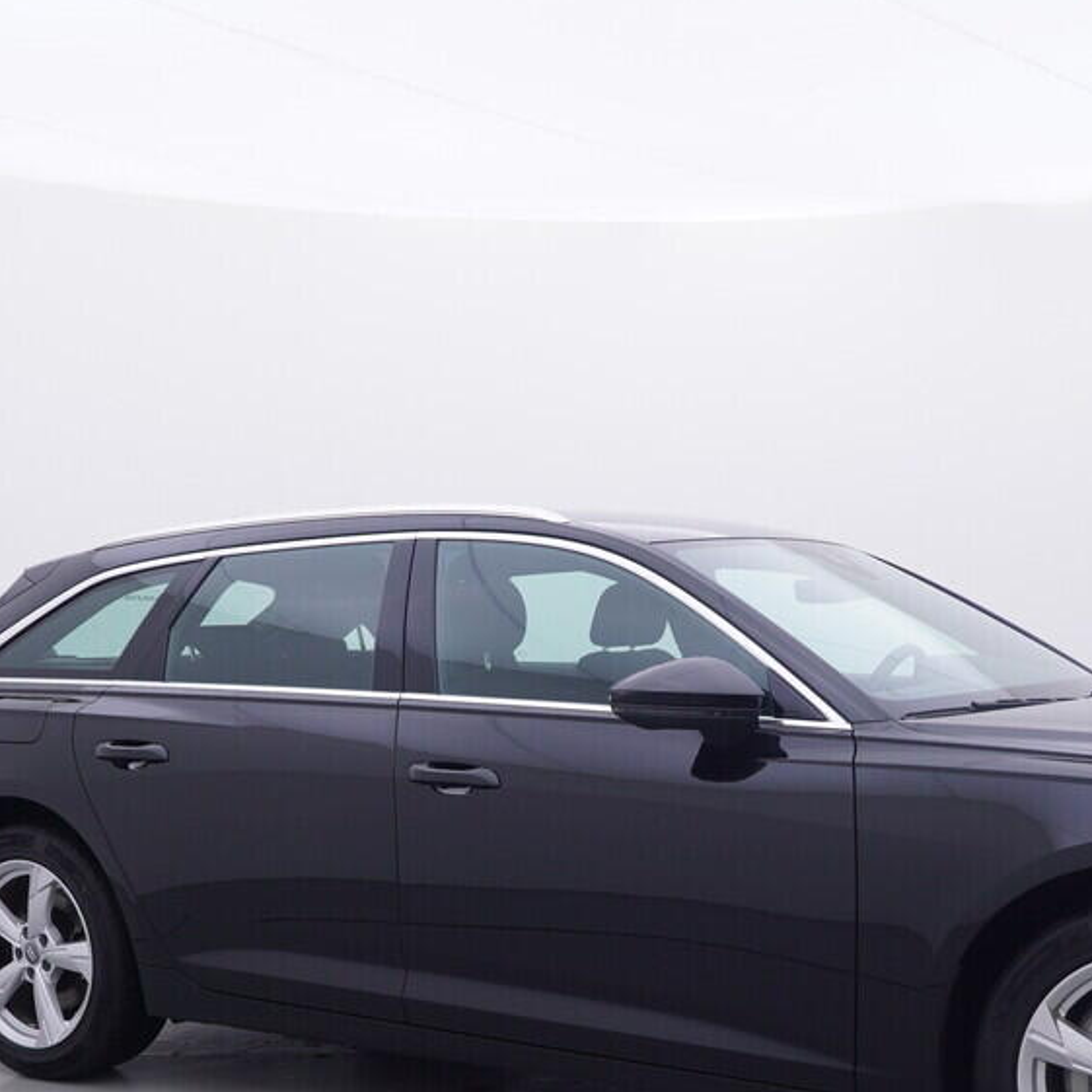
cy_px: 816
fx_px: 1752
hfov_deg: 34.5
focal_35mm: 49
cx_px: 668
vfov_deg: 33.9
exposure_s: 1/80
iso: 200
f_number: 5
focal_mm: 15
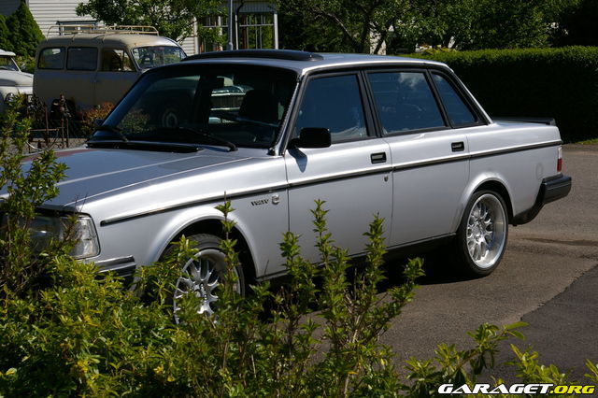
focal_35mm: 82
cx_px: 299
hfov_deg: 24.8
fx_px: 1361
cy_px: 199
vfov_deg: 16.6
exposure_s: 1/180
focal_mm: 55
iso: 200
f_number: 16
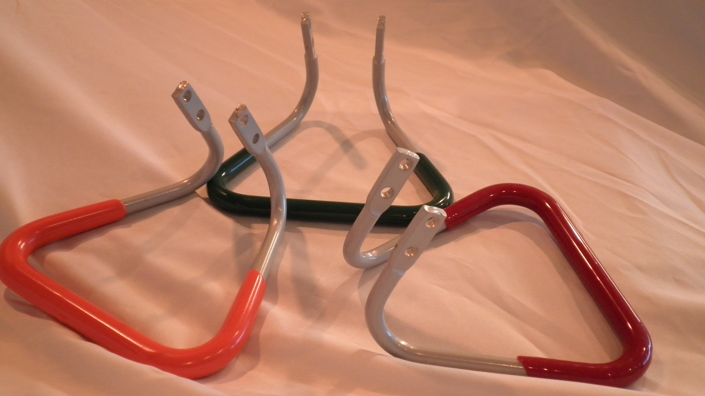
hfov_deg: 49.4
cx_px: 347
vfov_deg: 29.0
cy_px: 225
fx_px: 766
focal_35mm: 41
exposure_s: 1/40
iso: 200
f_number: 3.1
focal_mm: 6.5
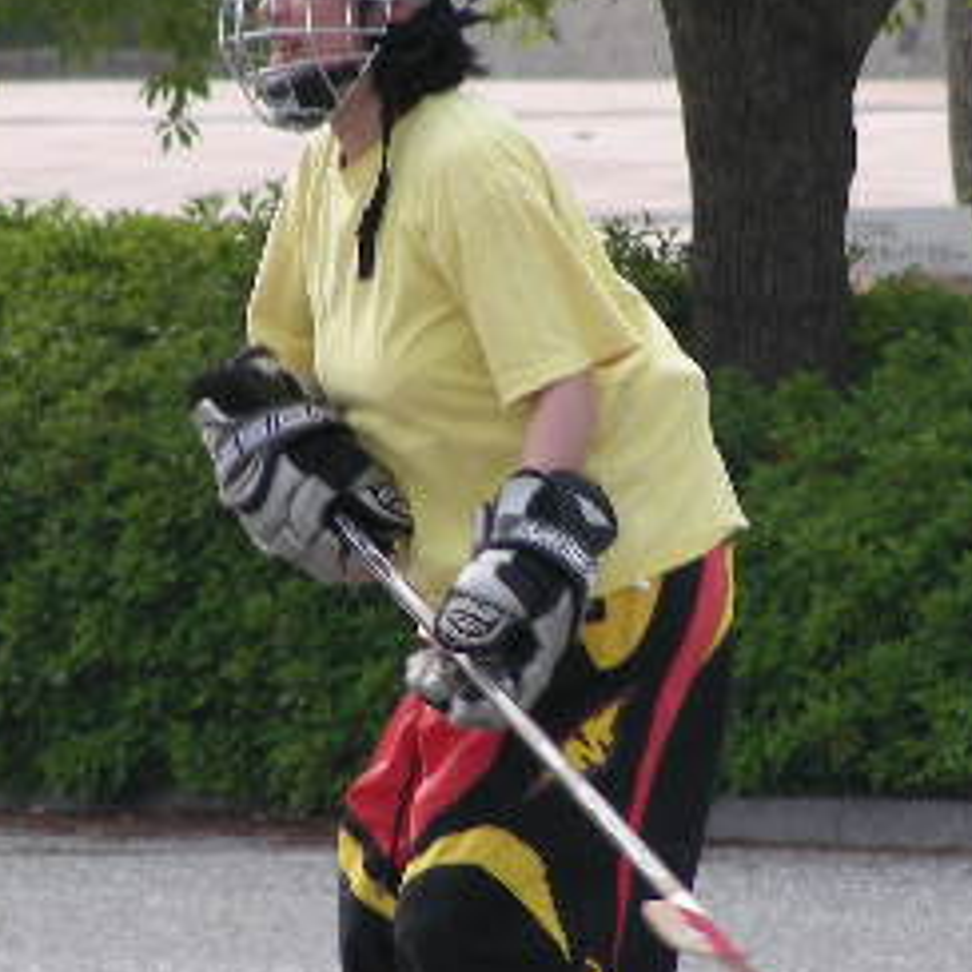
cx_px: 522
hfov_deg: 2.0
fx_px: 27988
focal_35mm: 881
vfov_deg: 2.0
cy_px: 613
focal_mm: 63.3
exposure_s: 1/179
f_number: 4
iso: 50
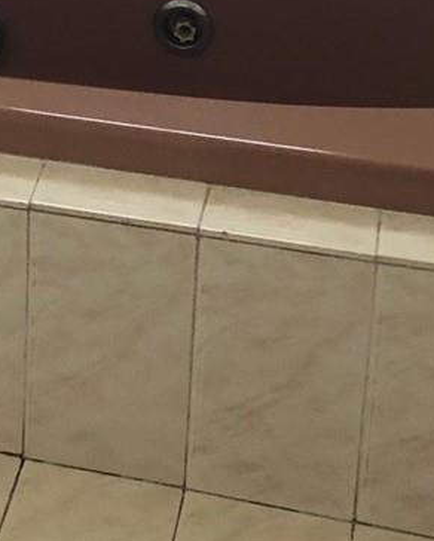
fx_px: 1923
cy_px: -248
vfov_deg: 15.0
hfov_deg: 12.5
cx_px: -129
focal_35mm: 120
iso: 50
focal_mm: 3.99
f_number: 1.8
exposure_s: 1/15
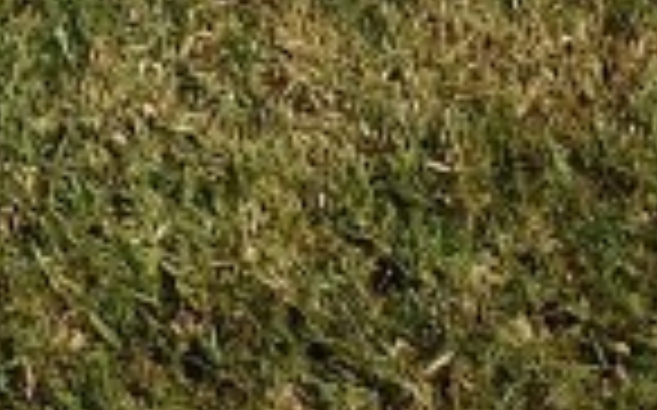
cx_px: -216
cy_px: -1289
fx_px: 3328
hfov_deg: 11.0
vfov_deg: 5.9
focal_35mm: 186
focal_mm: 4.5
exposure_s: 1/1000
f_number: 6.8
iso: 125
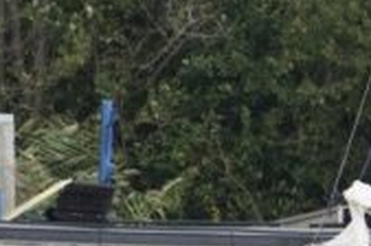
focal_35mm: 3645
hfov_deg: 0.6
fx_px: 37493
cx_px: 762
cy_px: 208
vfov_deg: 0.4
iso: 400
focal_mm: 600
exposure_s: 1/500
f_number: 6.3
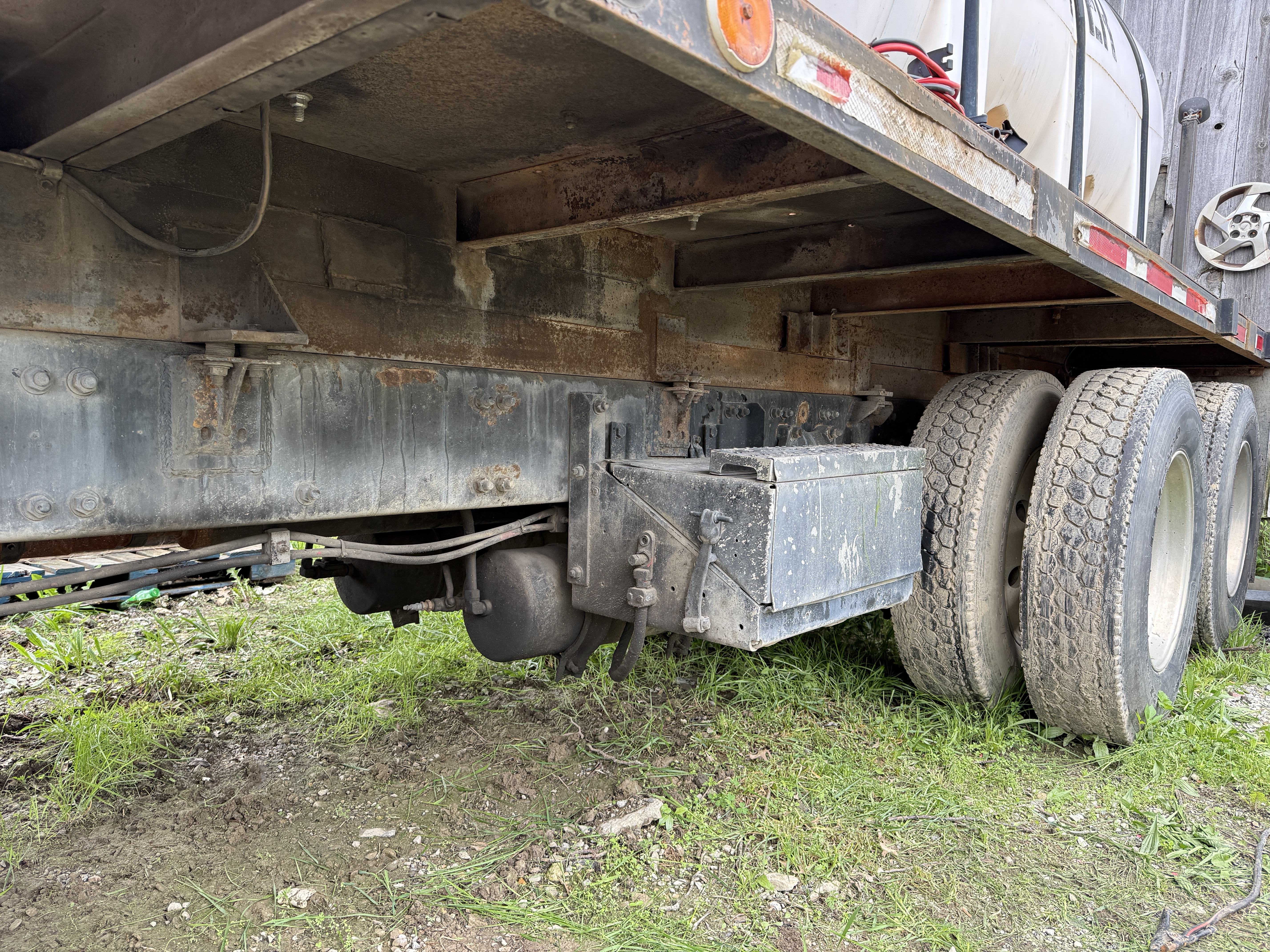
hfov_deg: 71.6
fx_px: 881
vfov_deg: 56.8
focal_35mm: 24
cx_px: 635
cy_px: 476
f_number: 1.78
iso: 100
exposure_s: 1/421
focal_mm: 6.76
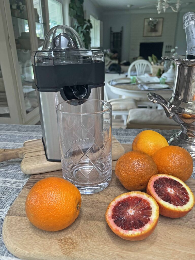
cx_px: 98
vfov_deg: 67.3
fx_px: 195
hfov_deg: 53.1
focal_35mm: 26
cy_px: 130
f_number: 1.5
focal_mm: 5.7
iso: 100
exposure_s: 1/60
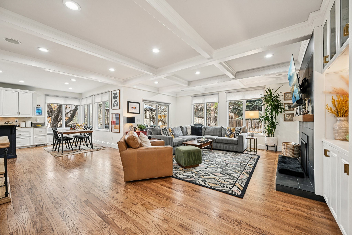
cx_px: 176
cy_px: 118
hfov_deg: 104.3
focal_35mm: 14
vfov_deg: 81.2
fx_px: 137
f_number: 8
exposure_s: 1/15
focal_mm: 14
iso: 160
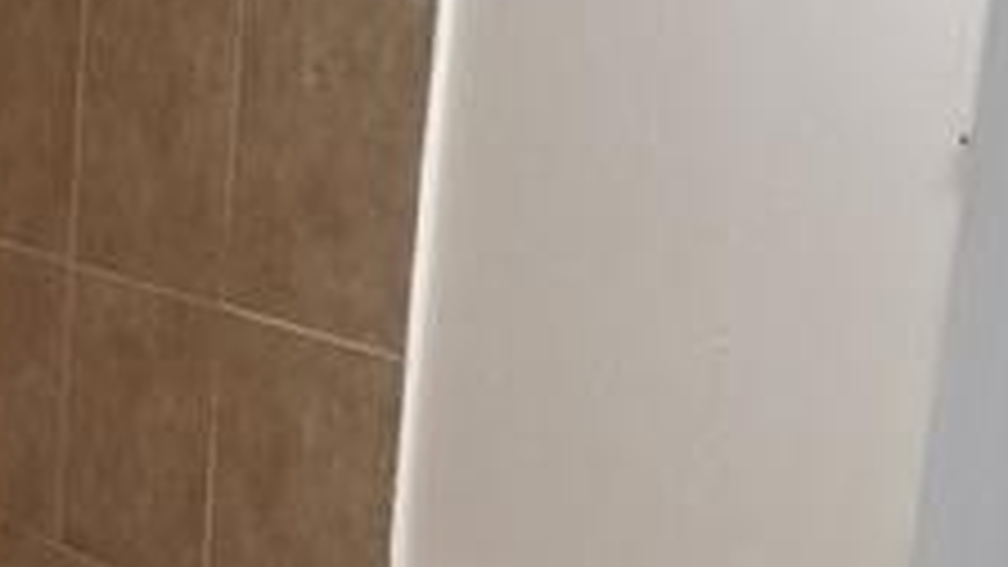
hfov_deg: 20.8
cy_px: 648
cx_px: -135
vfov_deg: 12.2
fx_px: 2593
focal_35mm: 97
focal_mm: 4.25
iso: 160
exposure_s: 1/60
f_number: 1.7
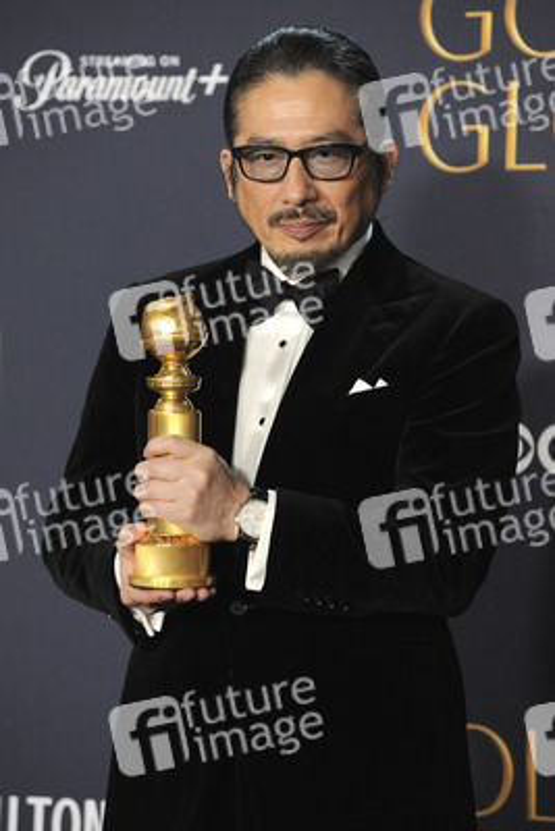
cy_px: 416
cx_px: 278
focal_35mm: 200
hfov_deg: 6.9
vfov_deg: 10.3
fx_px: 4621
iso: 2500
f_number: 5
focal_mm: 200
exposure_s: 1/125
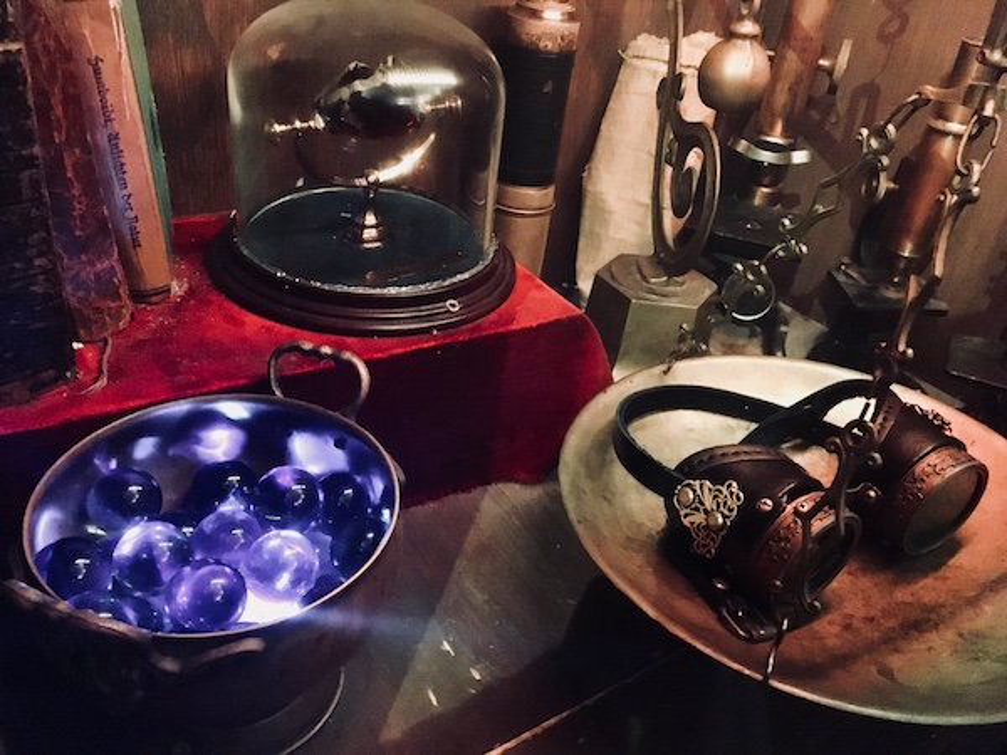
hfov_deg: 61.7
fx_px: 844
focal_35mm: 29
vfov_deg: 48.2
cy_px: 378
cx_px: 504
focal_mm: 4.15
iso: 1250
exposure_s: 1/17
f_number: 2.2
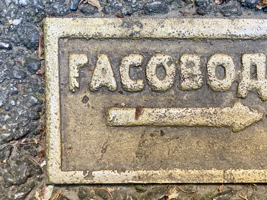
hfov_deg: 54.7
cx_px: 166
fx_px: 255
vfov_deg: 43.0
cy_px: 99
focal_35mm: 33
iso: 100
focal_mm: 4.25
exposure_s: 1/121
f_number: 1.8
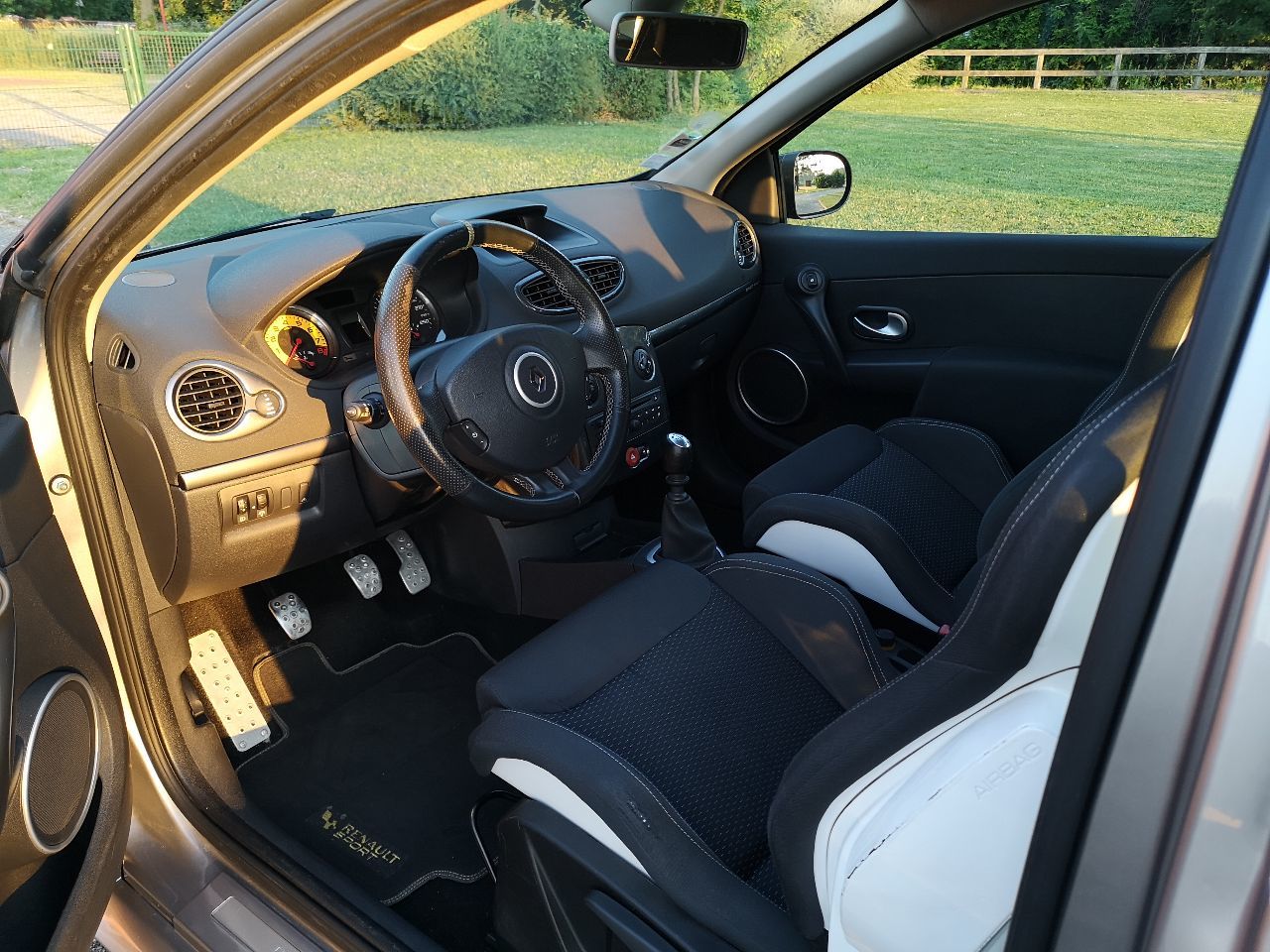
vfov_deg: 51.4
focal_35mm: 27
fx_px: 991
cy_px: 476
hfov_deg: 65.3
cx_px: 635
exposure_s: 1/50
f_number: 1.8
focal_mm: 5.58
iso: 50
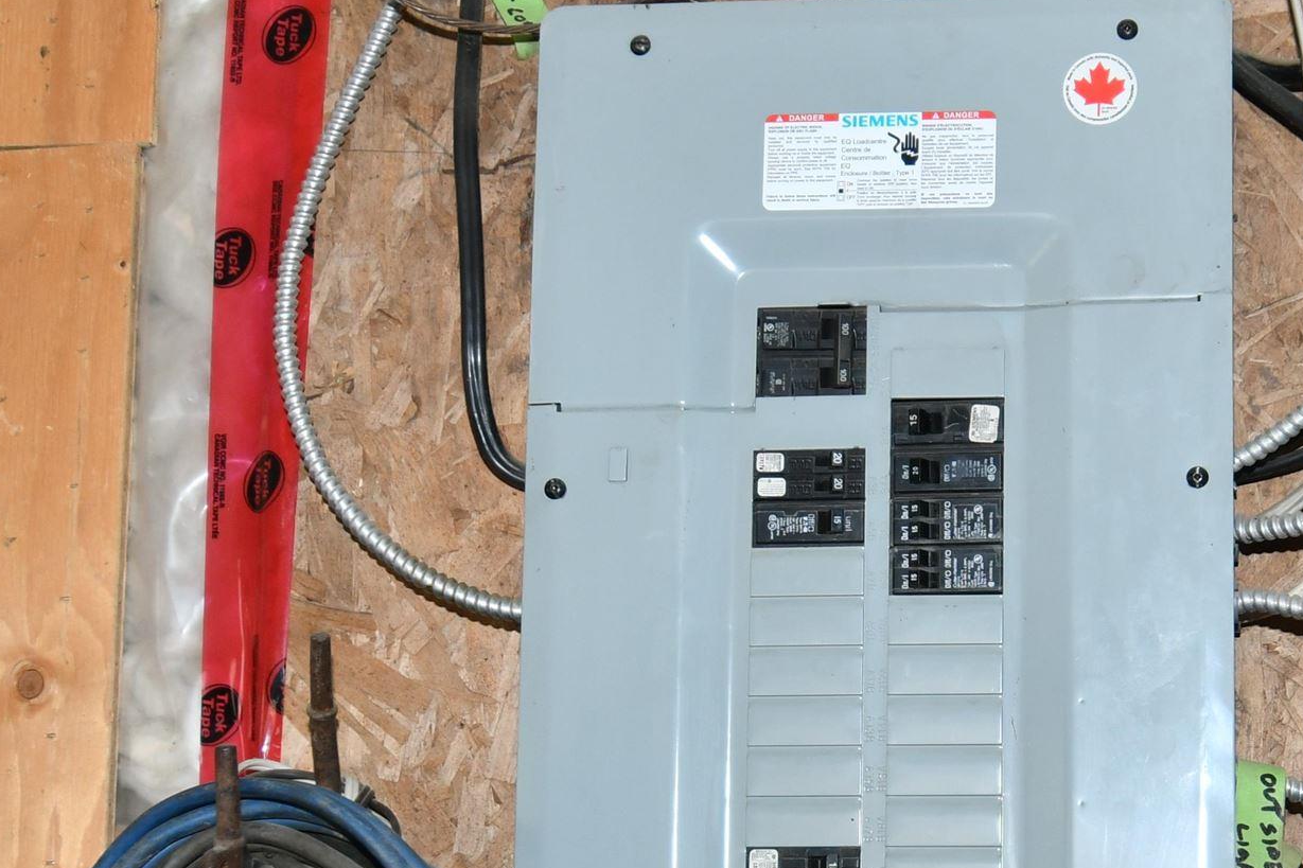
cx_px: 1060
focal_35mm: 70
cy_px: 587
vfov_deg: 19.4
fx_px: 2533
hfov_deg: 28.2
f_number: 4.5
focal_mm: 19
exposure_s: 1/80
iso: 200
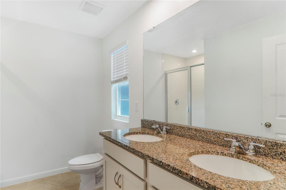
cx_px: 143
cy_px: 95
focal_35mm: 18
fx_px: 143
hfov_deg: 90.0
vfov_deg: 67.4
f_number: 5
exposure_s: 1/200
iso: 400
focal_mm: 12
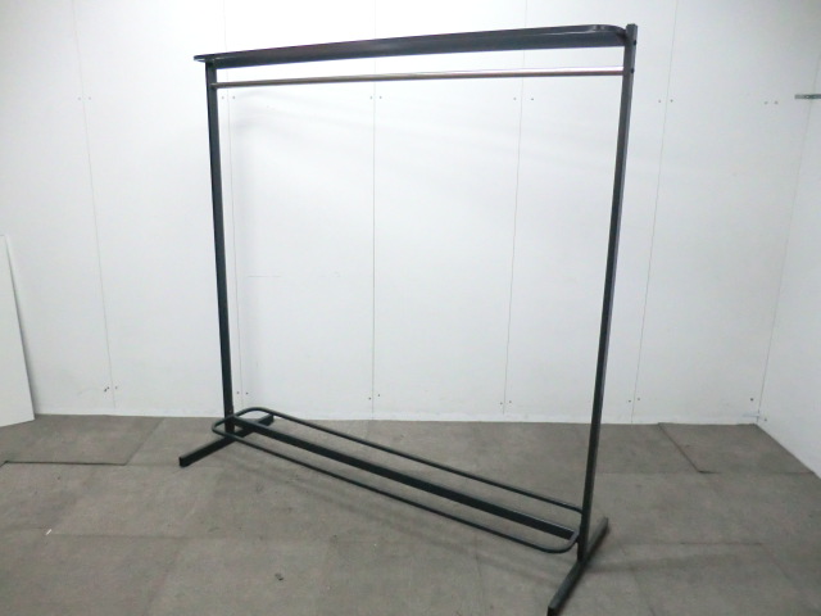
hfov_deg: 65.3
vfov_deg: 51.4
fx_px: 640
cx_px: 410
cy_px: 308
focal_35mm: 27
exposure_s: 1/60
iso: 640
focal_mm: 4.9
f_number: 3.2
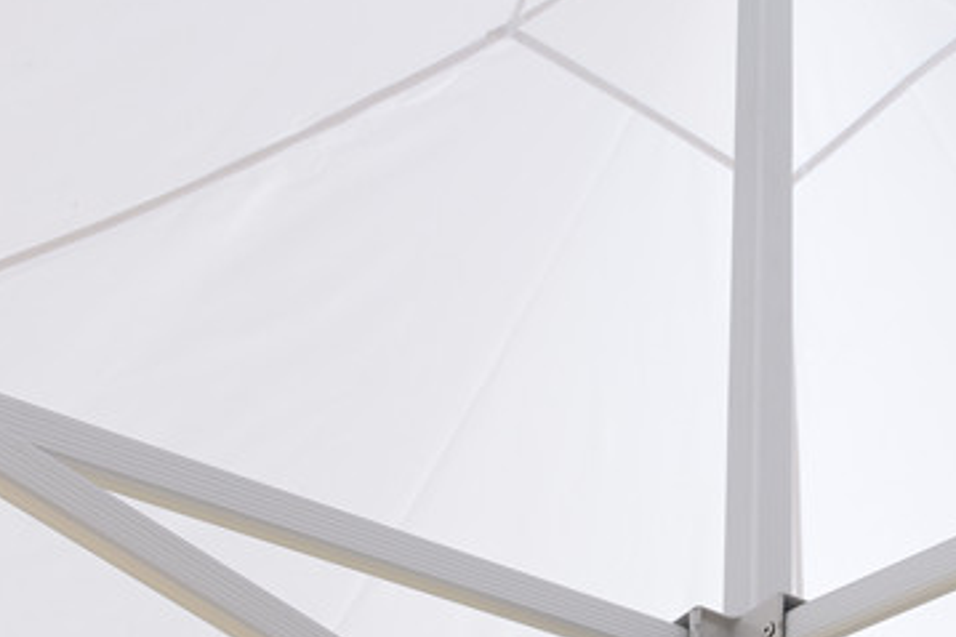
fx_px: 2070
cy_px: 521
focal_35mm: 78
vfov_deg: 17.3
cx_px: 735
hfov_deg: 25.6
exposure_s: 1/125
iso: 160
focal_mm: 35
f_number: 10
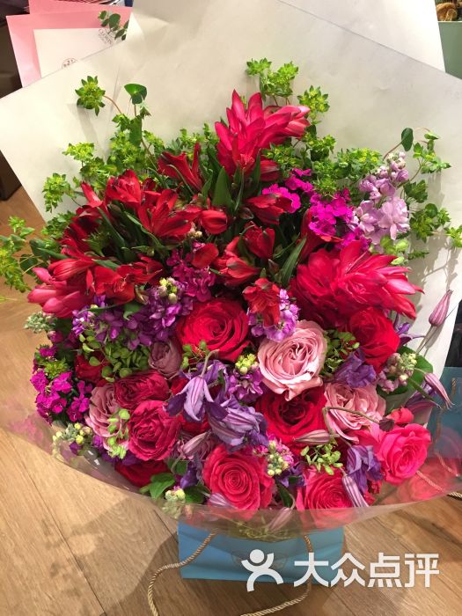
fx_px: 516
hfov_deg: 48.2
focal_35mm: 29
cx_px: 231
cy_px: 308
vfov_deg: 61.7
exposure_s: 1/17
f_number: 2.2
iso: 100
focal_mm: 4.15
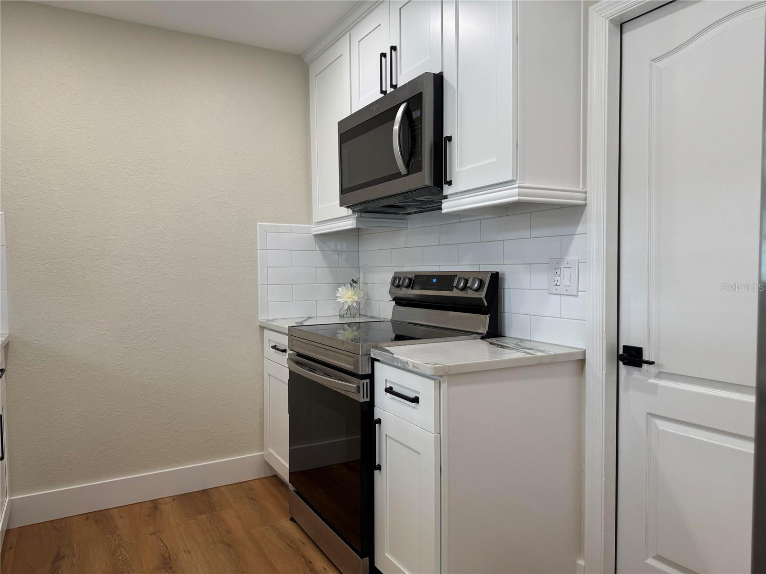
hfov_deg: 71.6
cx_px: 383
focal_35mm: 24
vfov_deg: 56.8
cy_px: 287
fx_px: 531
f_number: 1.78
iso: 100
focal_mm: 6.76
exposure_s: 1/120
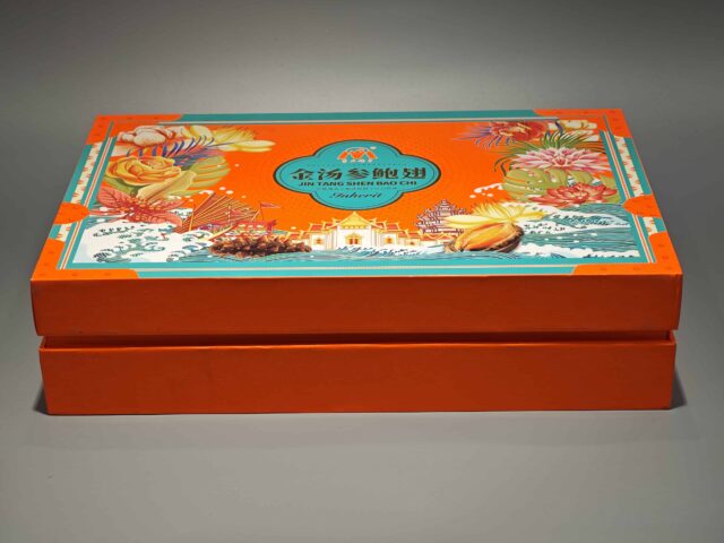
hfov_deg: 26.0
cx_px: 362
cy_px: 272
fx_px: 1569
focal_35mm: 75
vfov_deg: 19.6
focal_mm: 10.1
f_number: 2
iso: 80
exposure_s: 1/100
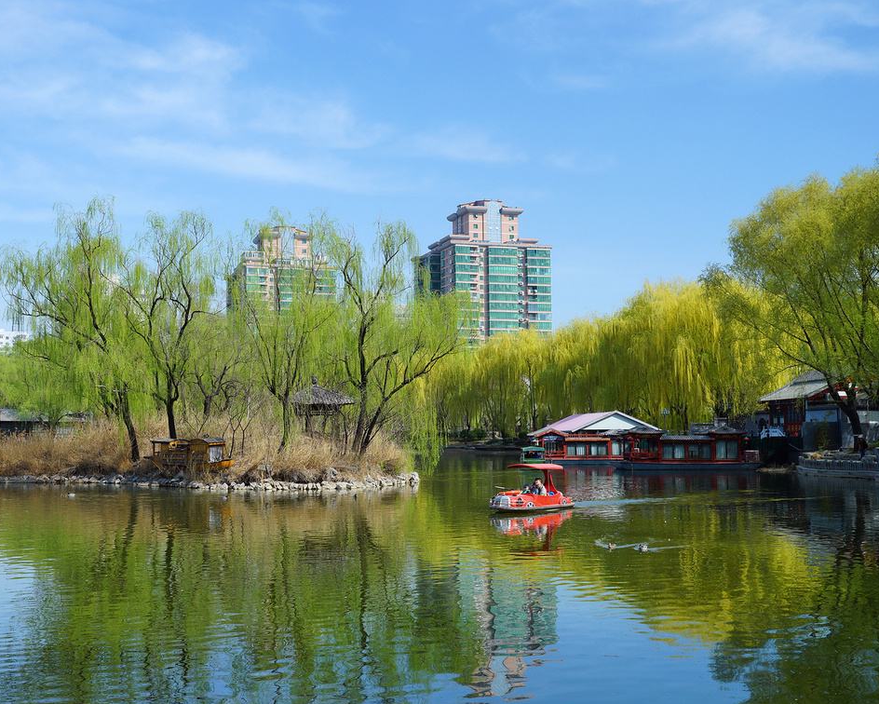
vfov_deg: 37.4
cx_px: 350
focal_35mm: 40
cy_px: 355
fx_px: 1041
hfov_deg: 45.5
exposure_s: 1/60
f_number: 8
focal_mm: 35
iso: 100
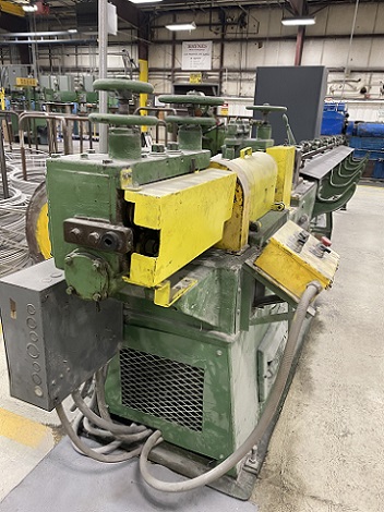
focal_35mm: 26
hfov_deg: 53.0
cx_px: 192
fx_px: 385
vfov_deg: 67.3
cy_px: 256
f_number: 1.8
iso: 200
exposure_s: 1/60
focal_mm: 4.25
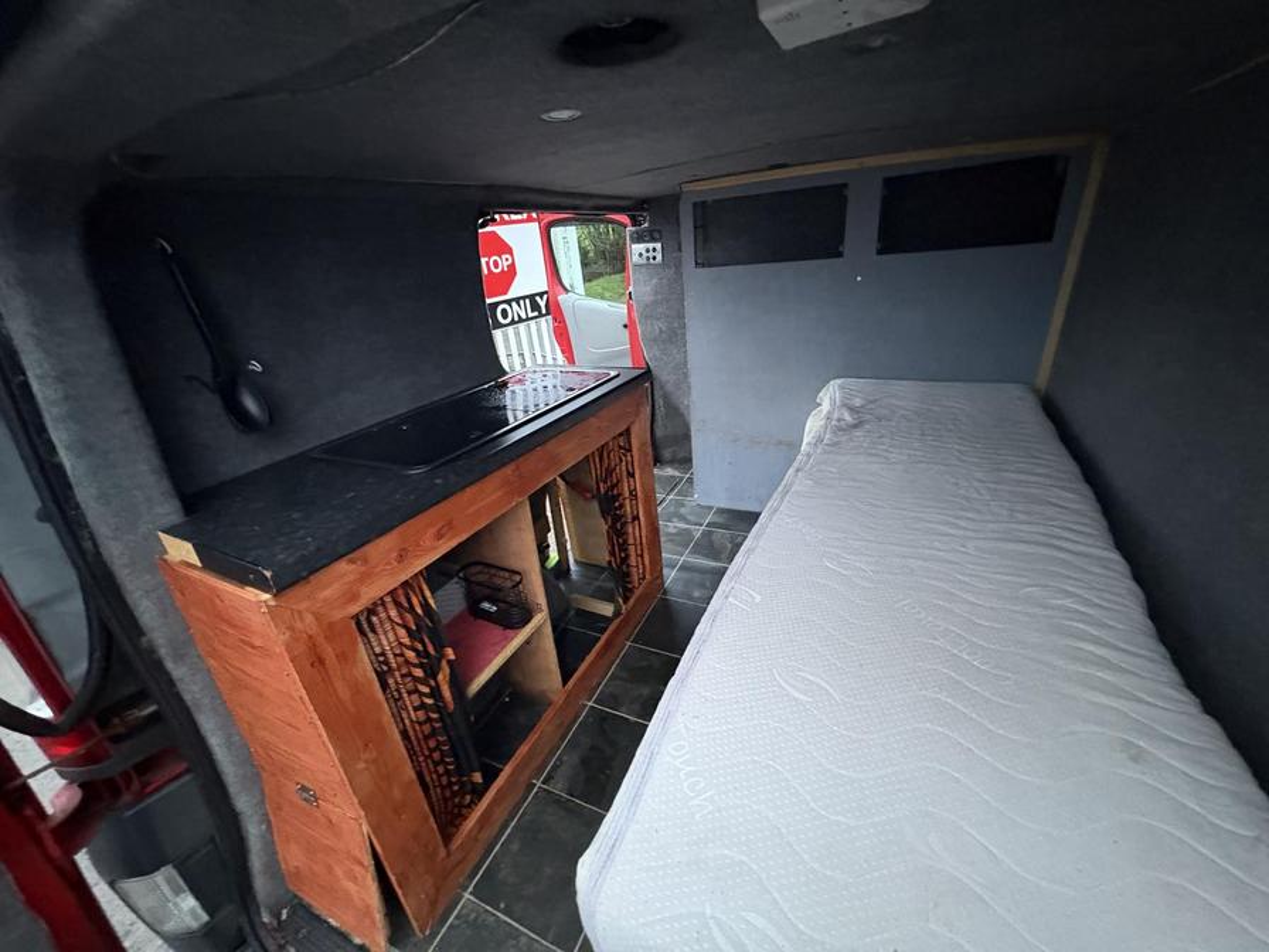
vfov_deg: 85.7
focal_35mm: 14
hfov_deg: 102.1
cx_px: 634
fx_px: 513
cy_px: 476
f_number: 2.2
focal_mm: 2.22
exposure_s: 1/35
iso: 1000
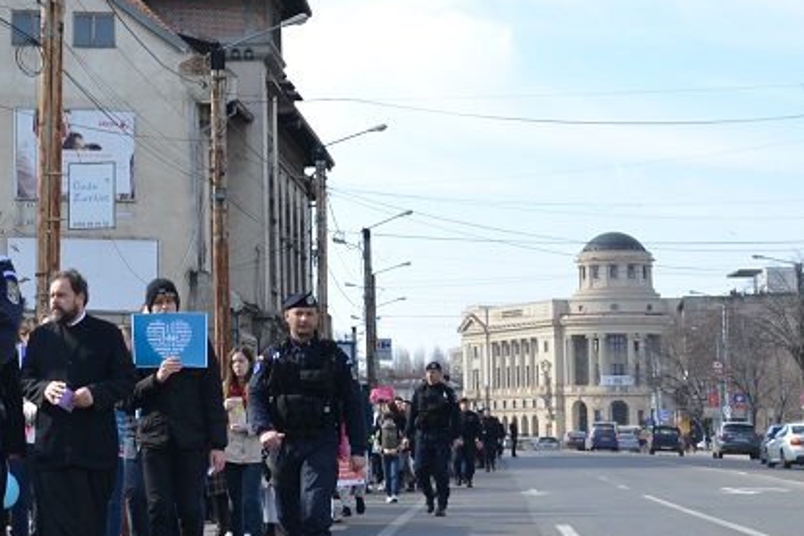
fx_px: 2323
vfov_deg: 13.1
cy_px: 101
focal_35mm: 104
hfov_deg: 18.4
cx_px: -207
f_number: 9
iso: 100
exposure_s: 1/100
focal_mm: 24
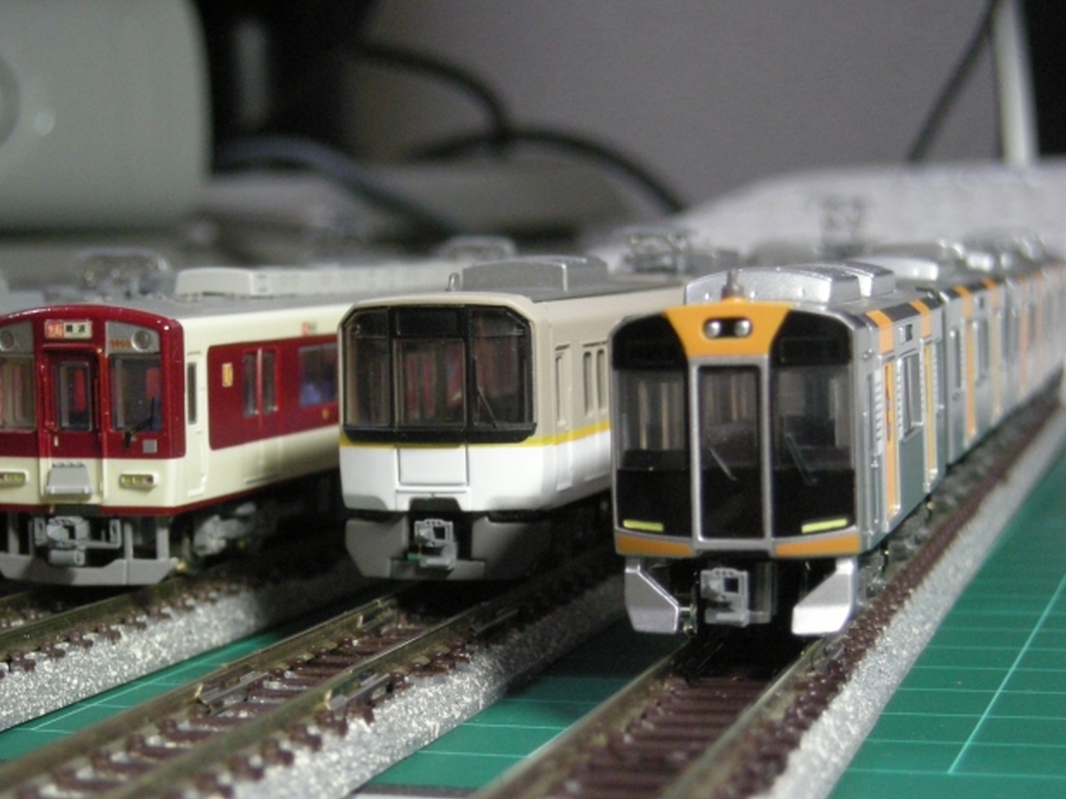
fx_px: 2678
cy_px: 406
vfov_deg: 17.0
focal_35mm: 87
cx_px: 524
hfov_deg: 22.5
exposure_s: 1/42.6
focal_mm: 13.7
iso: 400
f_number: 4.1
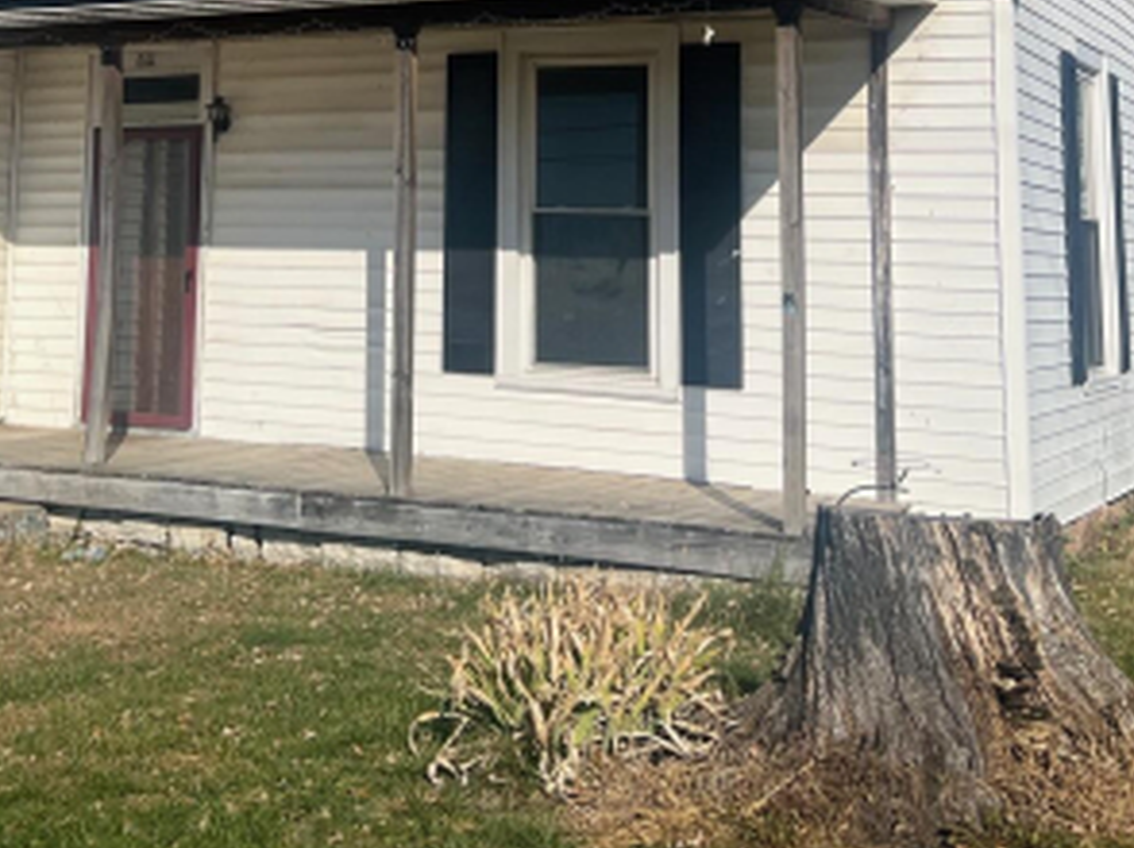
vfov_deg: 23.8
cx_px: 322
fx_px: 1931
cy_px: 8
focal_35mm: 59
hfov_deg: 32.3
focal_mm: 5.7
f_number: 1.5
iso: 50
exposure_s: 1/9434
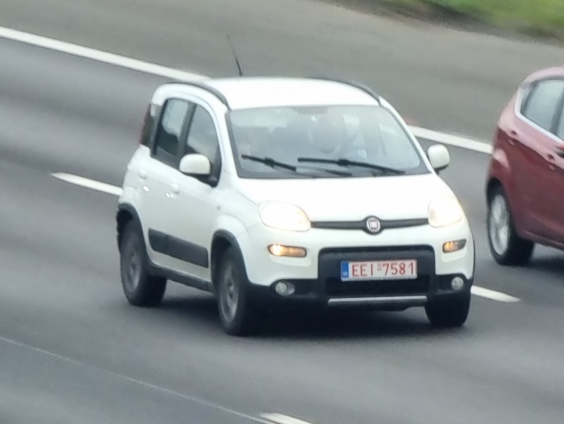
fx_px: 3911
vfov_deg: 6.2
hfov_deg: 8.2
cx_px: 282
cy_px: 212
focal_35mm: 240
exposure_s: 1/60.2
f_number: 4.9
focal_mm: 30.6
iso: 250
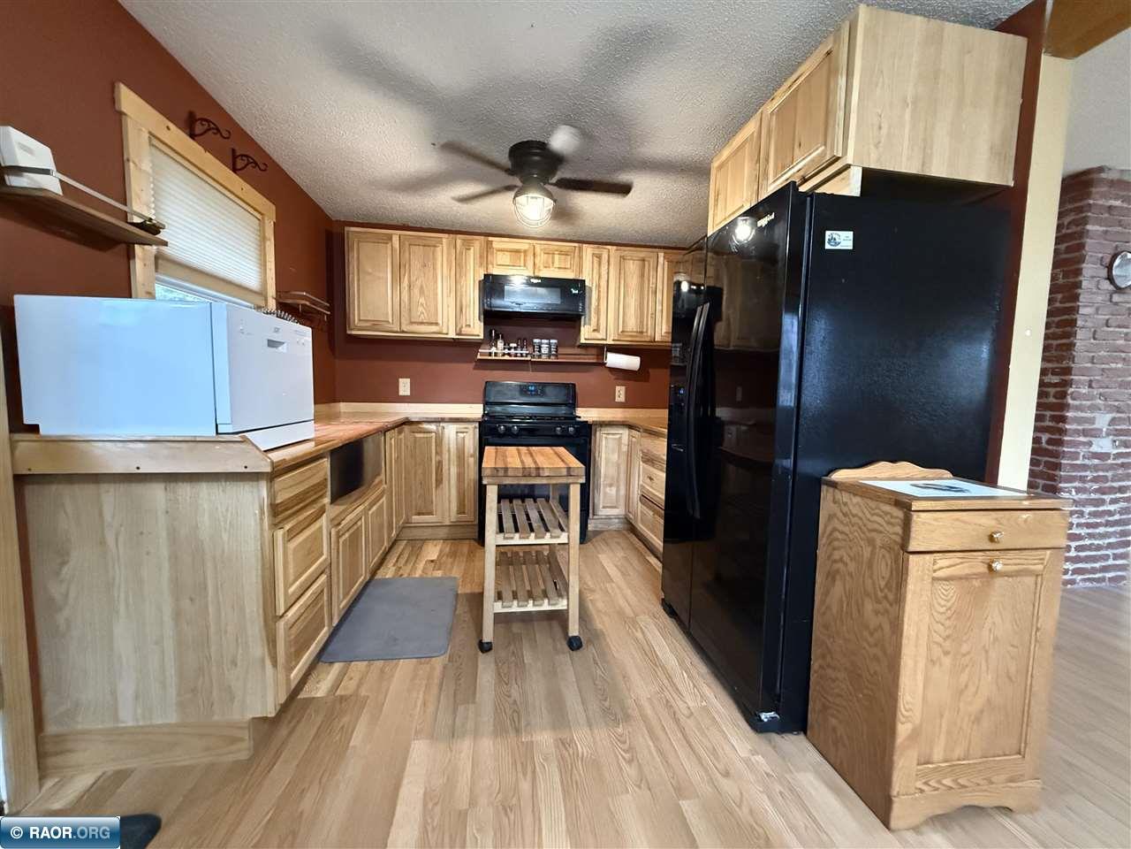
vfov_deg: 85.7
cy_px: 424
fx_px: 457
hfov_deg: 102.1
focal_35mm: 14
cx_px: 566
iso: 1250
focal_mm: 2.22
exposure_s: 1/60
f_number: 2.2
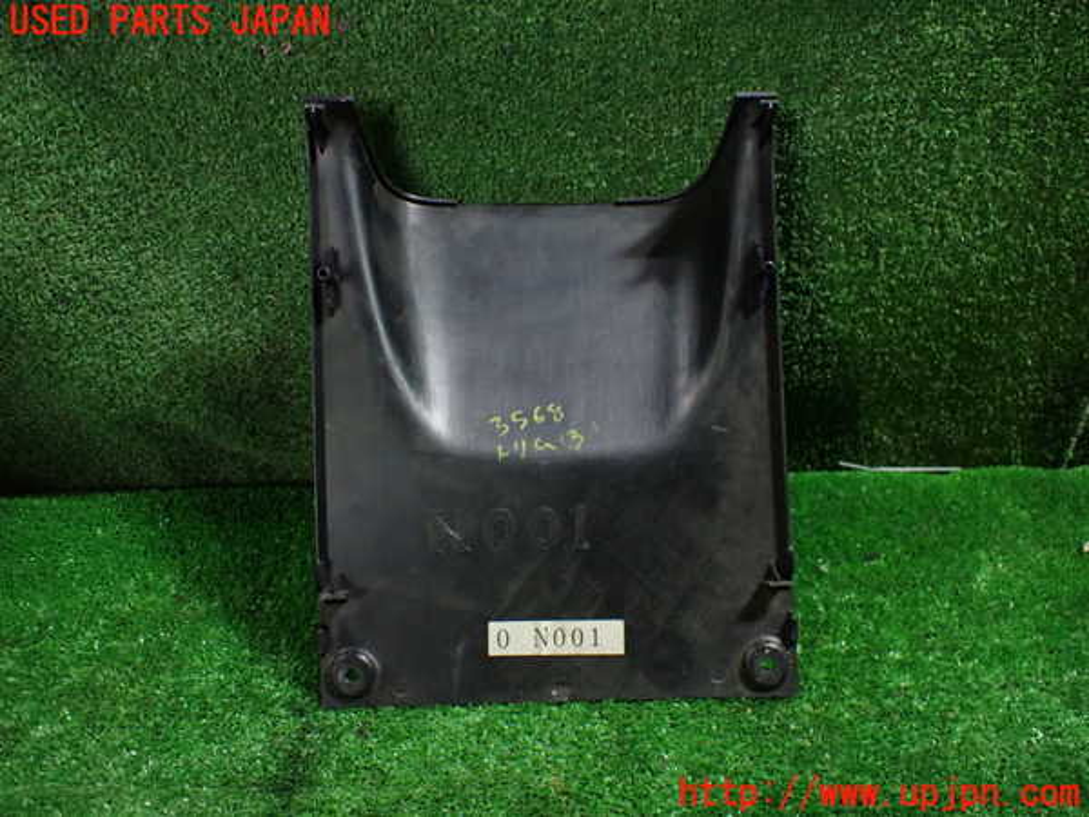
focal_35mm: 30
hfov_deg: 60.0
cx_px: 544
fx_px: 944
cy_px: 408
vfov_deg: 46.8
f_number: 2.3
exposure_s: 1/100
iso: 800
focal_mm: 5.4
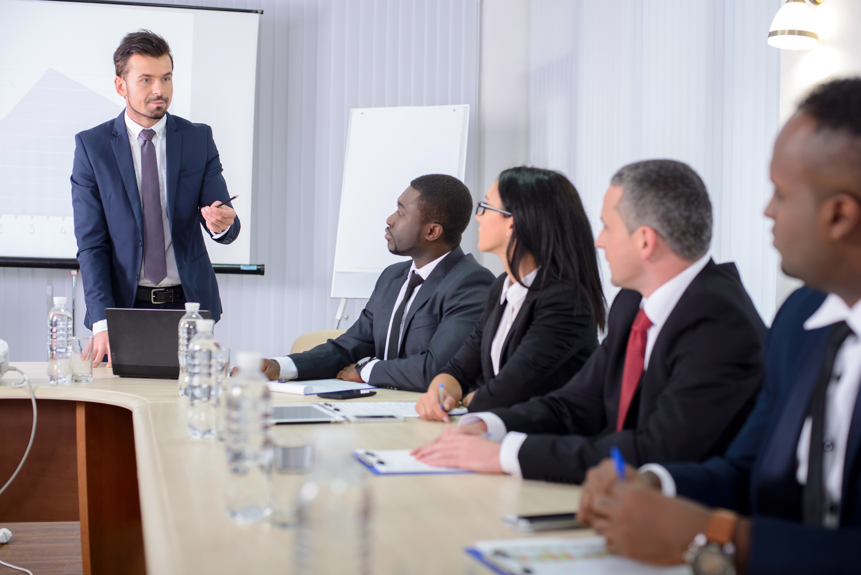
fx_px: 1196
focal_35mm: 50
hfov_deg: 39.6
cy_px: 288
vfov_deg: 27.0
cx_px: 430
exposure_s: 1/125
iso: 500
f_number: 3.5
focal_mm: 50
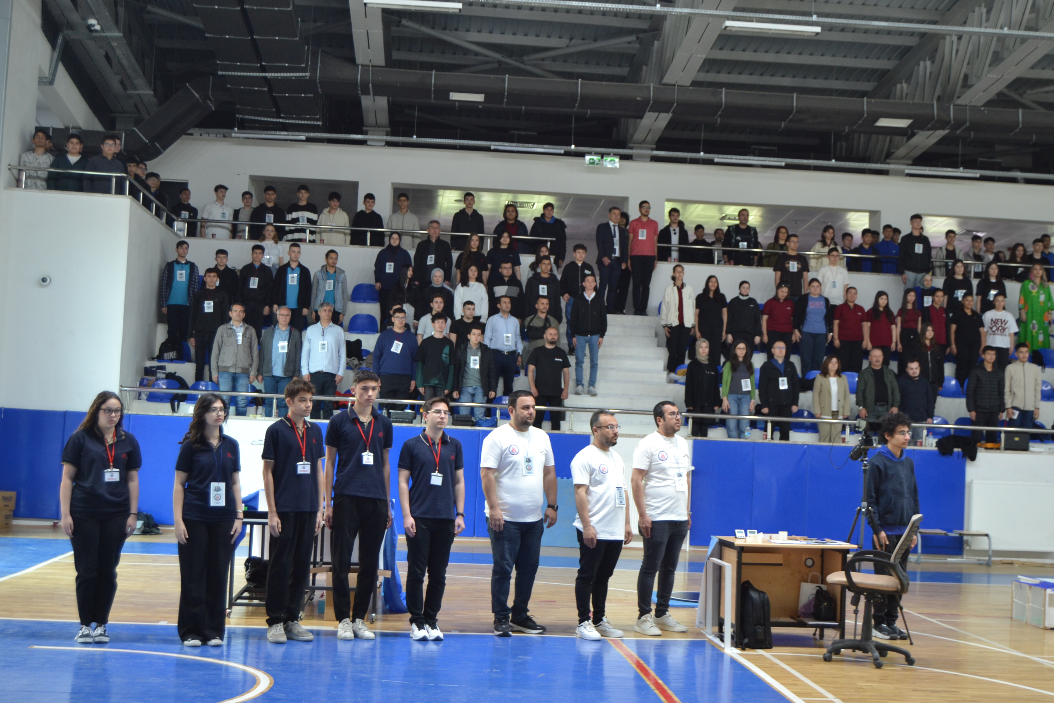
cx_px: 527
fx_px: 1405
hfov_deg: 41.1
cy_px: 352
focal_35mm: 48
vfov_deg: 28.1
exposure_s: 1/60
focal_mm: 32
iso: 500
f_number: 4.5
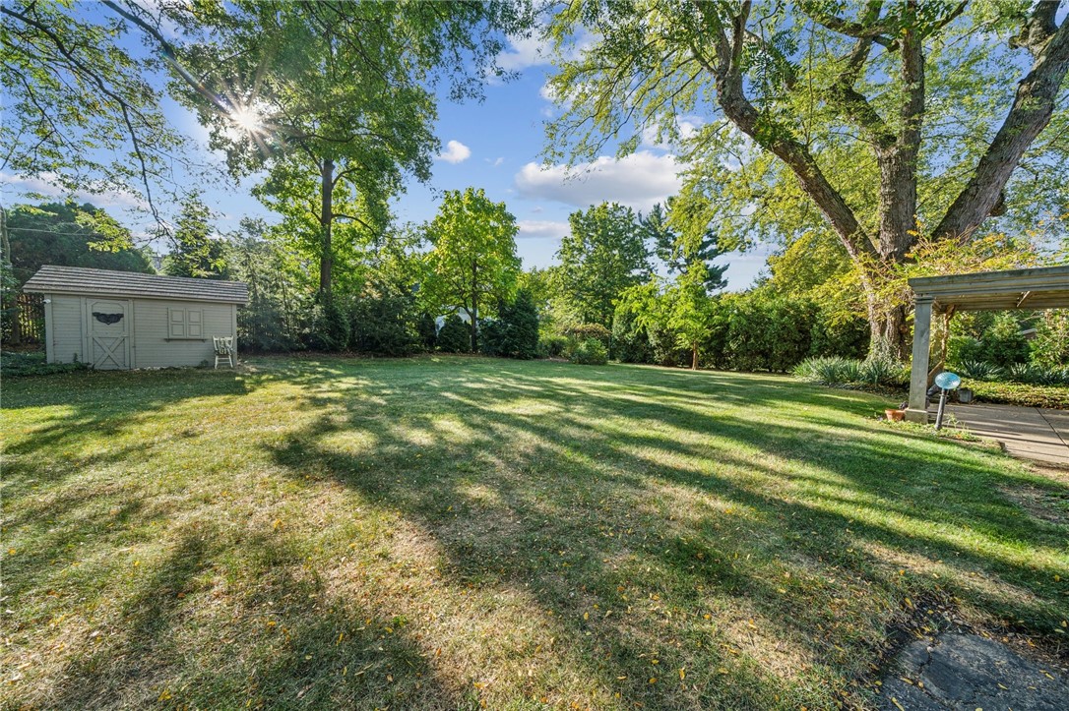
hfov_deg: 112.6
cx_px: 534
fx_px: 356
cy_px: 356
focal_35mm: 12
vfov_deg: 89.9
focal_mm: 12
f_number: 11
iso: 125
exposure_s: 1/30
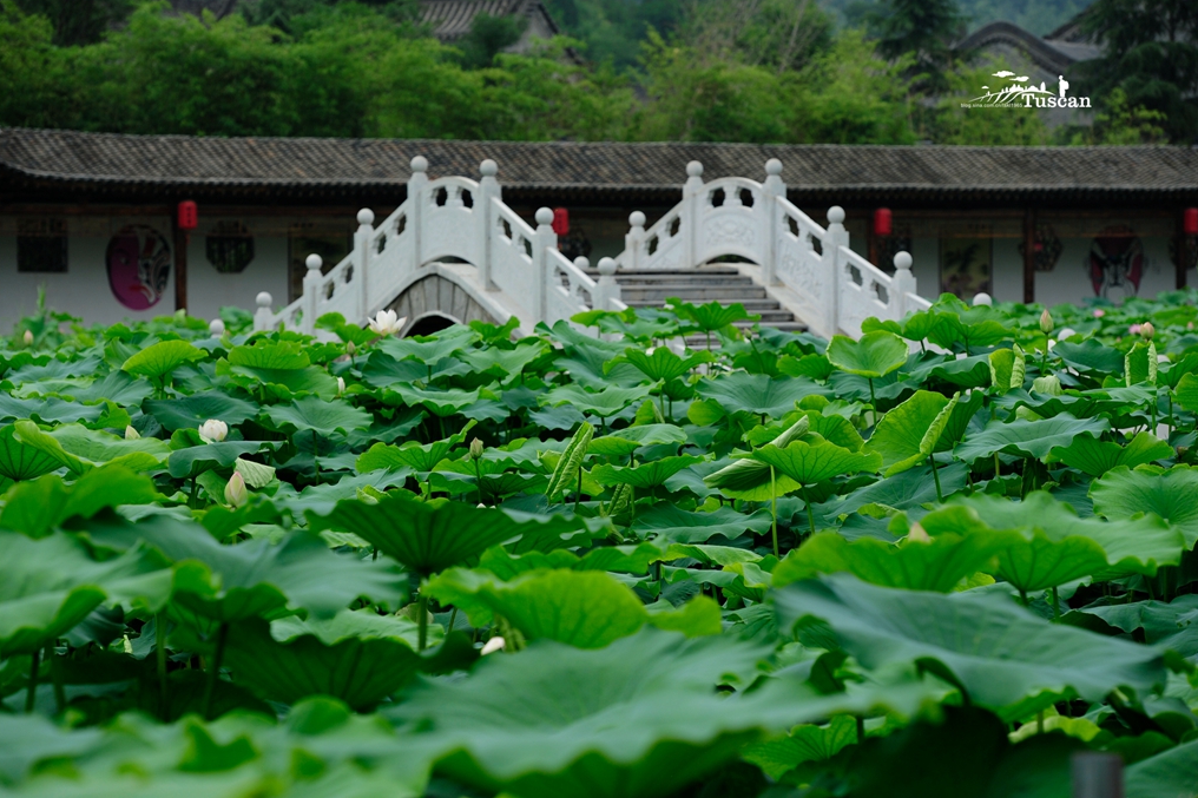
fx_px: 4358
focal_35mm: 131
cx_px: 595
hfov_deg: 15.7
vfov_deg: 10.5
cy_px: 401
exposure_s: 1/1000
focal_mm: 130
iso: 320
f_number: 5.6
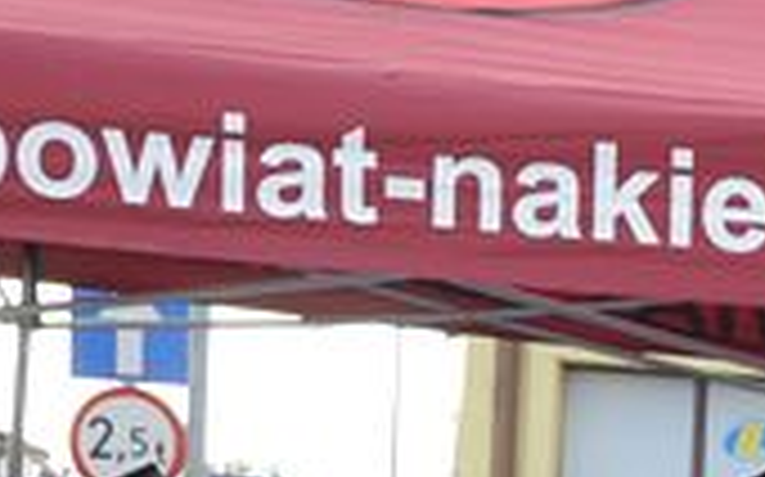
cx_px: 1742
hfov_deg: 6.6
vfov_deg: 4.2
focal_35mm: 306
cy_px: 1118
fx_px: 6375
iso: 400
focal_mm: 40
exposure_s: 1/250
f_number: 8
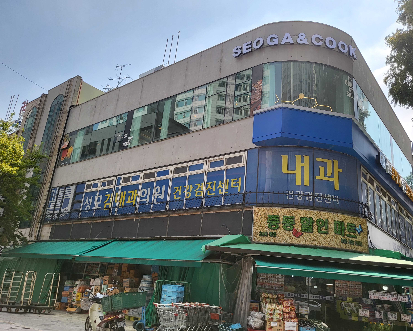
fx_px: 342
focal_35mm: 28
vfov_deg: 51.5
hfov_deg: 62.1
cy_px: 168
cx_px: 223
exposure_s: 1/2321
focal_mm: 4.25
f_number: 1.8
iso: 50
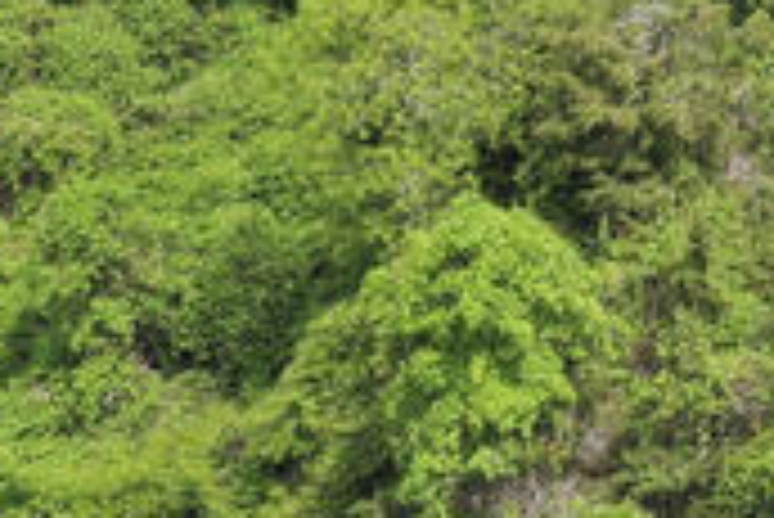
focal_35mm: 135
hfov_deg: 13.7
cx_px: 1368
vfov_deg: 9.4
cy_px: -597
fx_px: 2905
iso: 100
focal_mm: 10.26
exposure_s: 1/120
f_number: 4
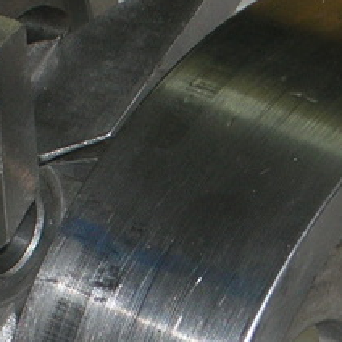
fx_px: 4058
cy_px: 329
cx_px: 242
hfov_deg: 4.8
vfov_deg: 4.8
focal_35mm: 363
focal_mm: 14.5
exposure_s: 1/60.1
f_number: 4.4
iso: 50
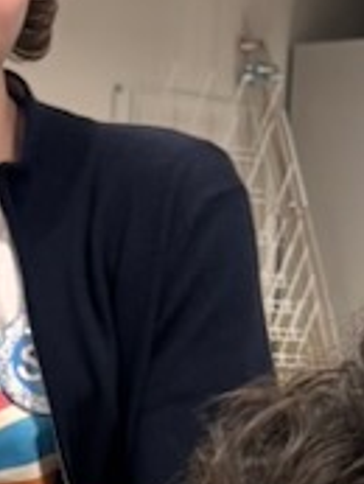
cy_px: 699
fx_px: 2689
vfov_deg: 10.0
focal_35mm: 192
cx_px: 39
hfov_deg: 7.7
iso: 125
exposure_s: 1/100
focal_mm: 5.96
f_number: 1.6
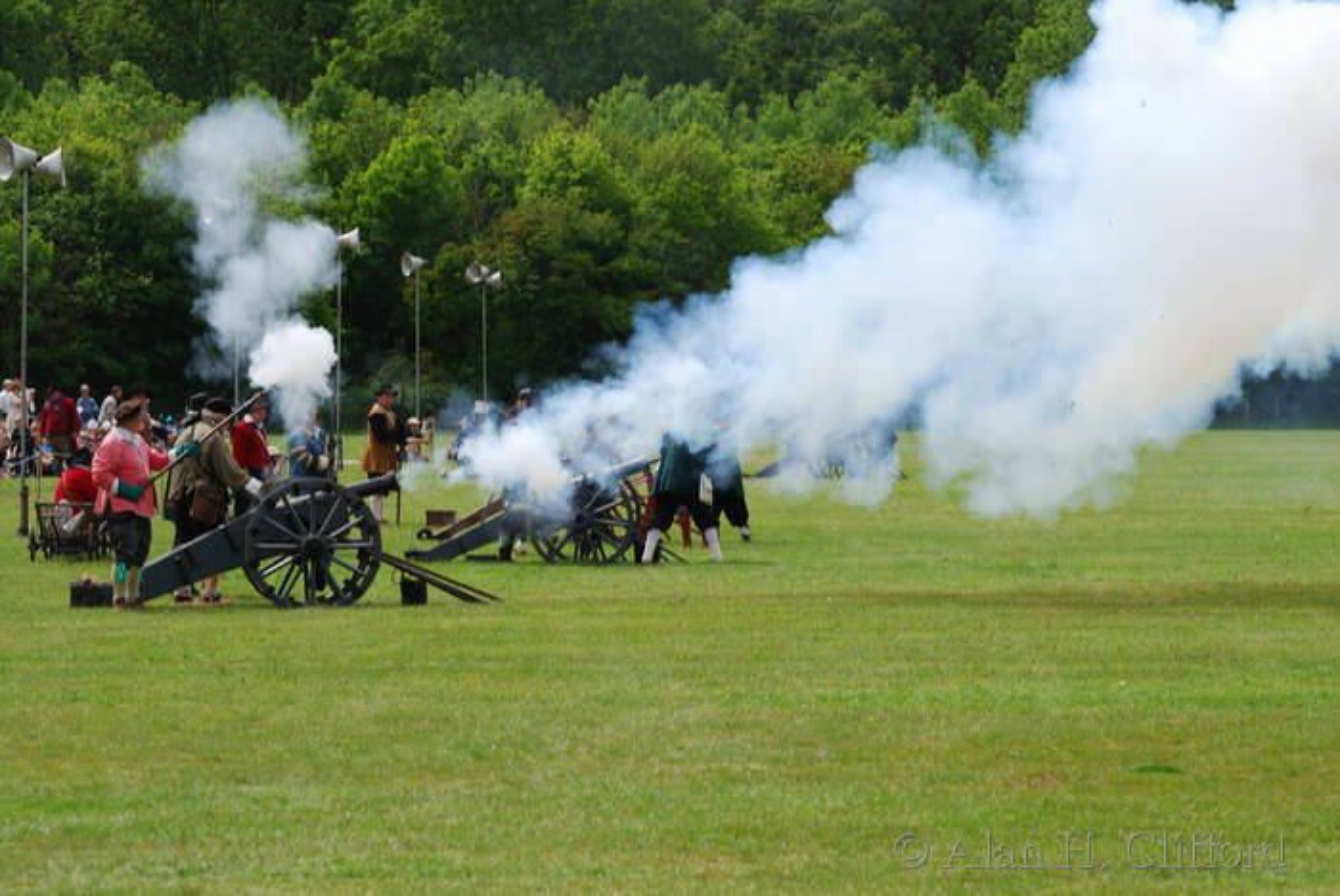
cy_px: 448
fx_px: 5700
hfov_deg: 13.4
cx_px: 670
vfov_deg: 9.0
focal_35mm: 153
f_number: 7.1
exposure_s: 1/320
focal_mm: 102
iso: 100
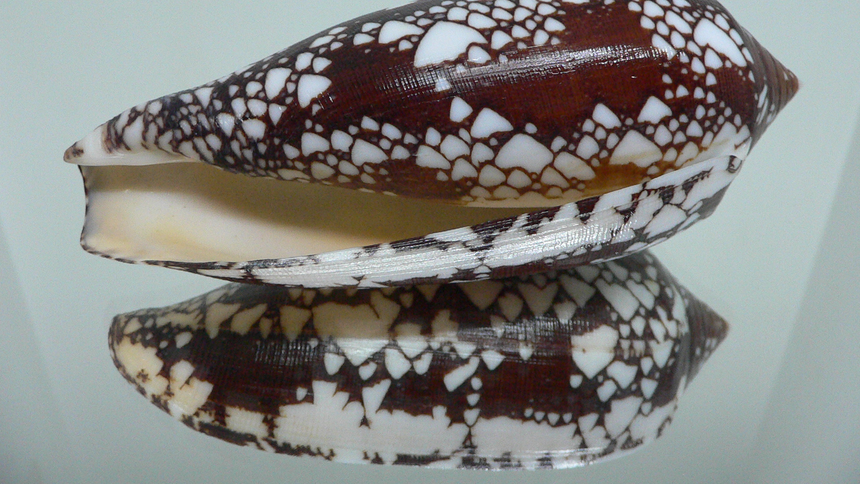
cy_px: 175
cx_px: 435
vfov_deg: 30.3
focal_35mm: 39
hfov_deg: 51.6
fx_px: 889
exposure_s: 1/40
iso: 200
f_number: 2.8
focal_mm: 4.6
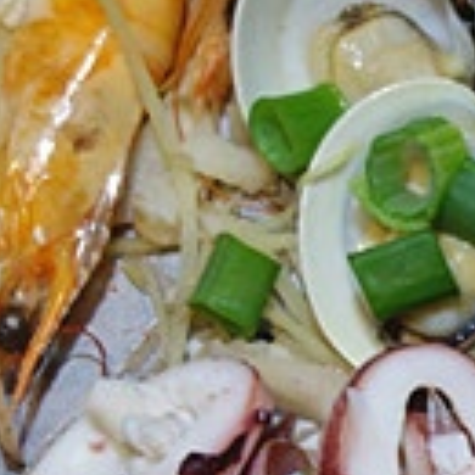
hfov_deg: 11.3
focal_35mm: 146
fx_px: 2267
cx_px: 786
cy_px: 269
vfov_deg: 12.0
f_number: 1.8
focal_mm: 10.4
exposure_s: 1/30
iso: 125
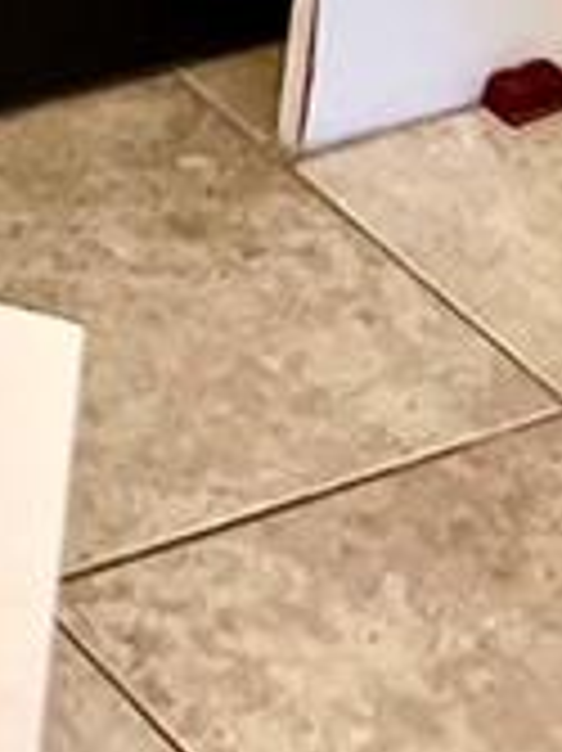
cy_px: -1626
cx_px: -1367
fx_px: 4053
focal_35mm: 187
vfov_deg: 8.5
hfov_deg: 6.8
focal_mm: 5.7
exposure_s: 1/120
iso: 80
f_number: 1.5
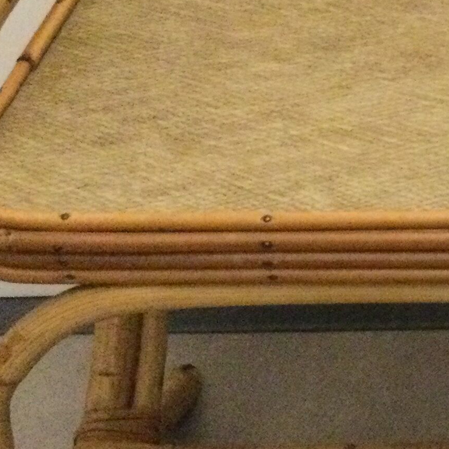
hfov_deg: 15.4
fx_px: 1526
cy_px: 250
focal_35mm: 104
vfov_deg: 16.7
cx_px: 680
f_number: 2.4
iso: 320
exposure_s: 1/17
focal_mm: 3.3
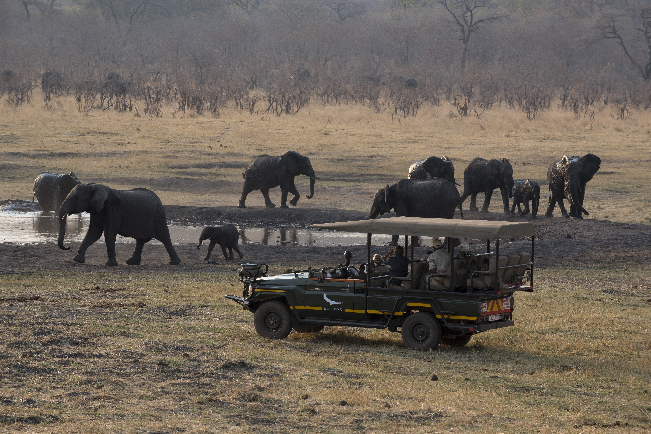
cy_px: 217
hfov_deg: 11.4
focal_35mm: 180
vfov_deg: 7.6
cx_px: 326
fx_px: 3256
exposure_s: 1/250
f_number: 8
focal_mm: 180
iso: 280
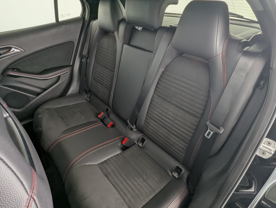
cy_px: 108
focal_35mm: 19
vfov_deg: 68.8
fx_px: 152
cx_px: 145
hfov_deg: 84.5
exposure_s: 1/23.8
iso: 47
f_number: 2.2
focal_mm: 2.35
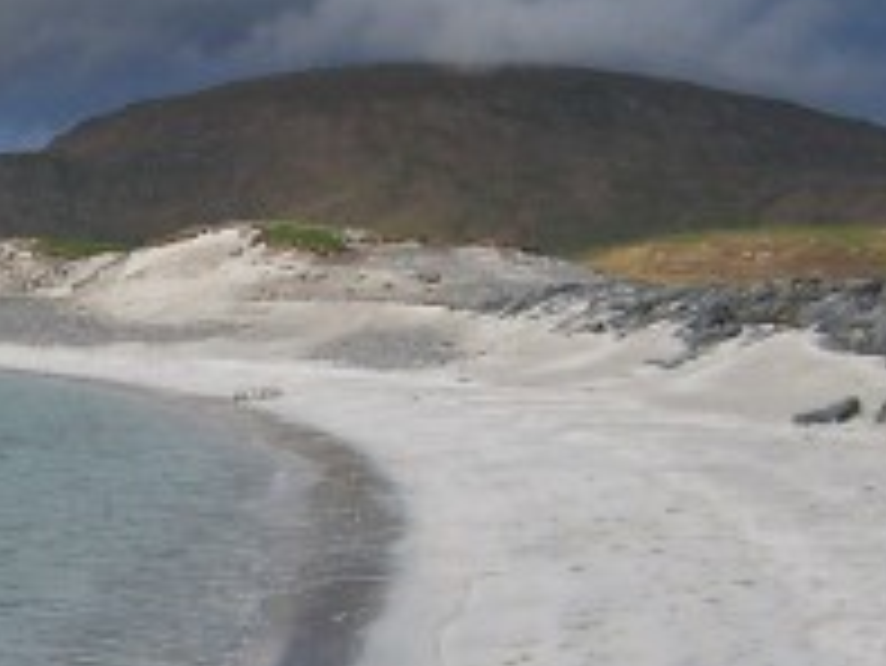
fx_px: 2766
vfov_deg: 13.7
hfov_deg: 17.4
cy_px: 385
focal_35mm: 108
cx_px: -153
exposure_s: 1/350
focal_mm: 5.5
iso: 80
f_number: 3.4
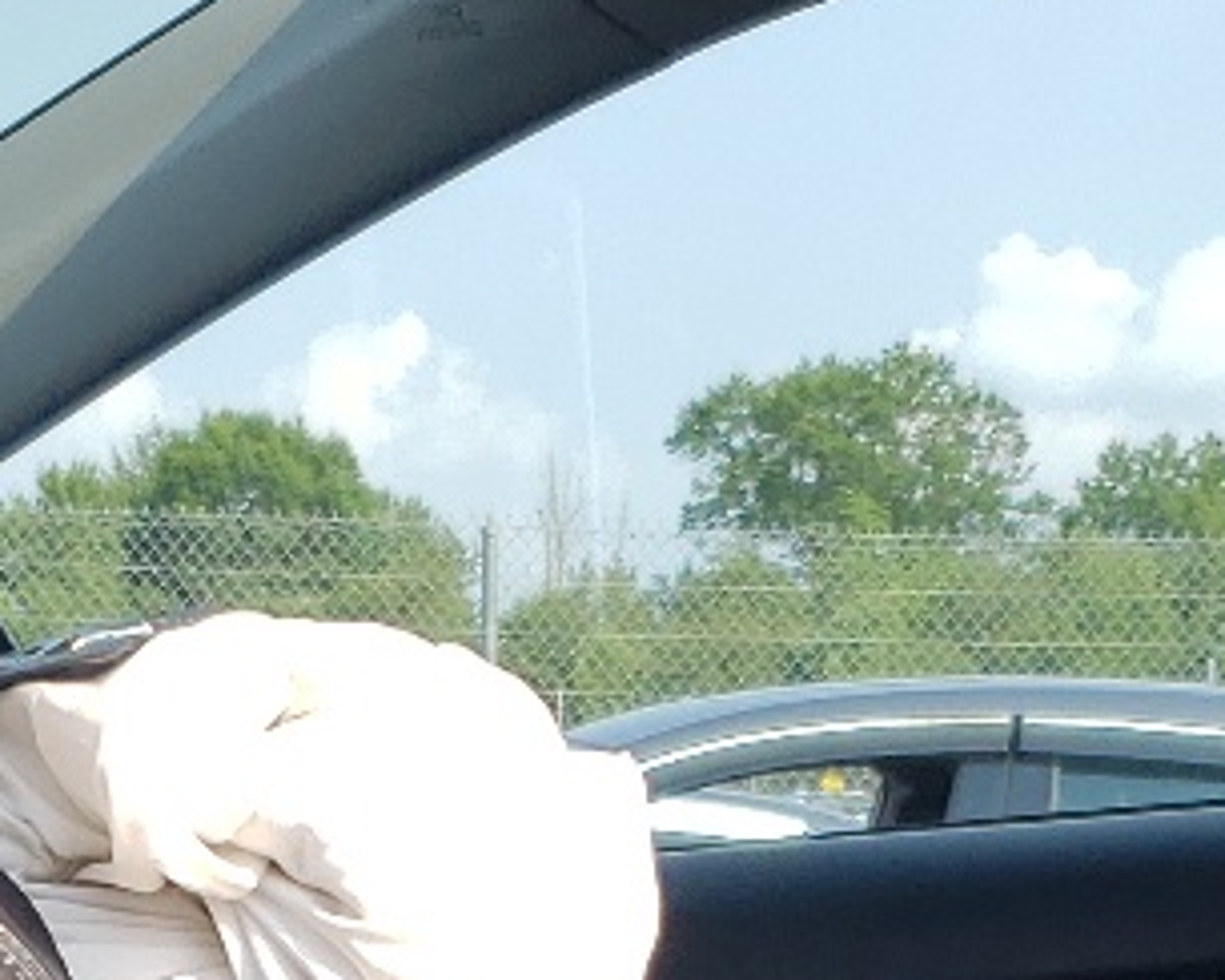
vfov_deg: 10.9
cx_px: 691
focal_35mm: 133
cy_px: 1715
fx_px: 4822
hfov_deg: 14.5
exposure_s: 1/1250
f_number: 1.5
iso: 50
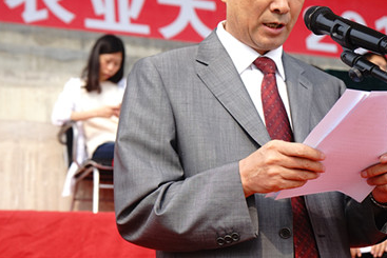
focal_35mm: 85
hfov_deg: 23.9
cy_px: 99
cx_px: 211
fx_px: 914
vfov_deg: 16.1
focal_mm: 52
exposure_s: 1/1600
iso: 640
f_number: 5
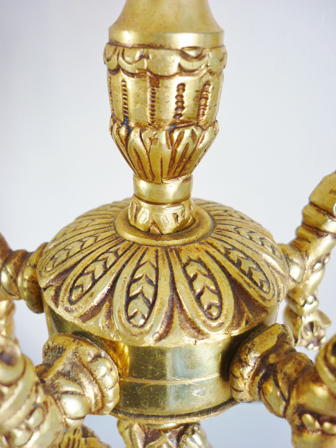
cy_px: 224
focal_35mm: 33
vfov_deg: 55.4
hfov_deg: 42.9
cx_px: 168
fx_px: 427
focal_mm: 5.5
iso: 125
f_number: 2.8
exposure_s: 1/30
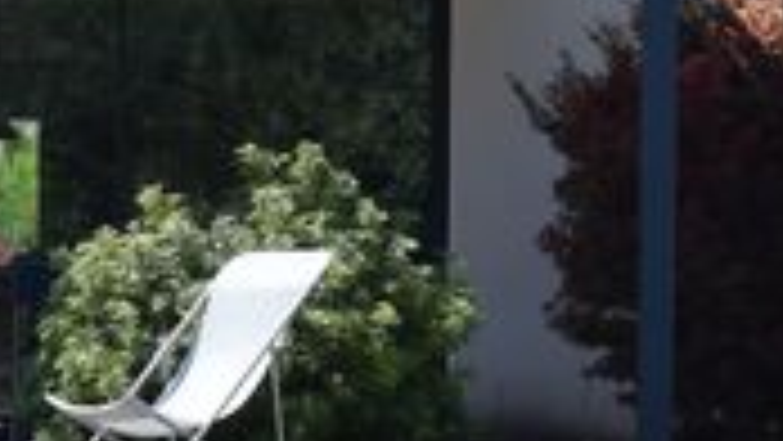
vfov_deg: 6.4
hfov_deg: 11.3
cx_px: 306
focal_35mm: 190
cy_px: 504
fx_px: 3942
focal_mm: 35
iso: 200
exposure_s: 1/320
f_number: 9
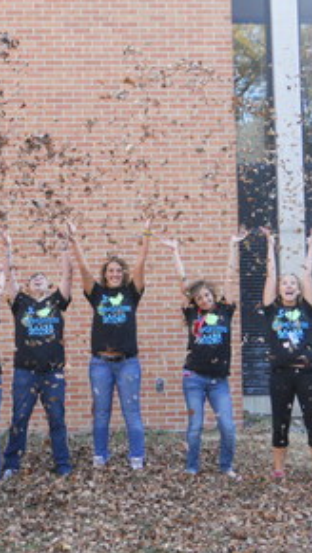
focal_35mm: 60
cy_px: 276
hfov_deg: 19.9
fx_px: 881
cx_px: 83
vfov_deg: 34.9
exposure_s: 1/200
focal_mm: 7.3
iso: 400
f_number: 3.2
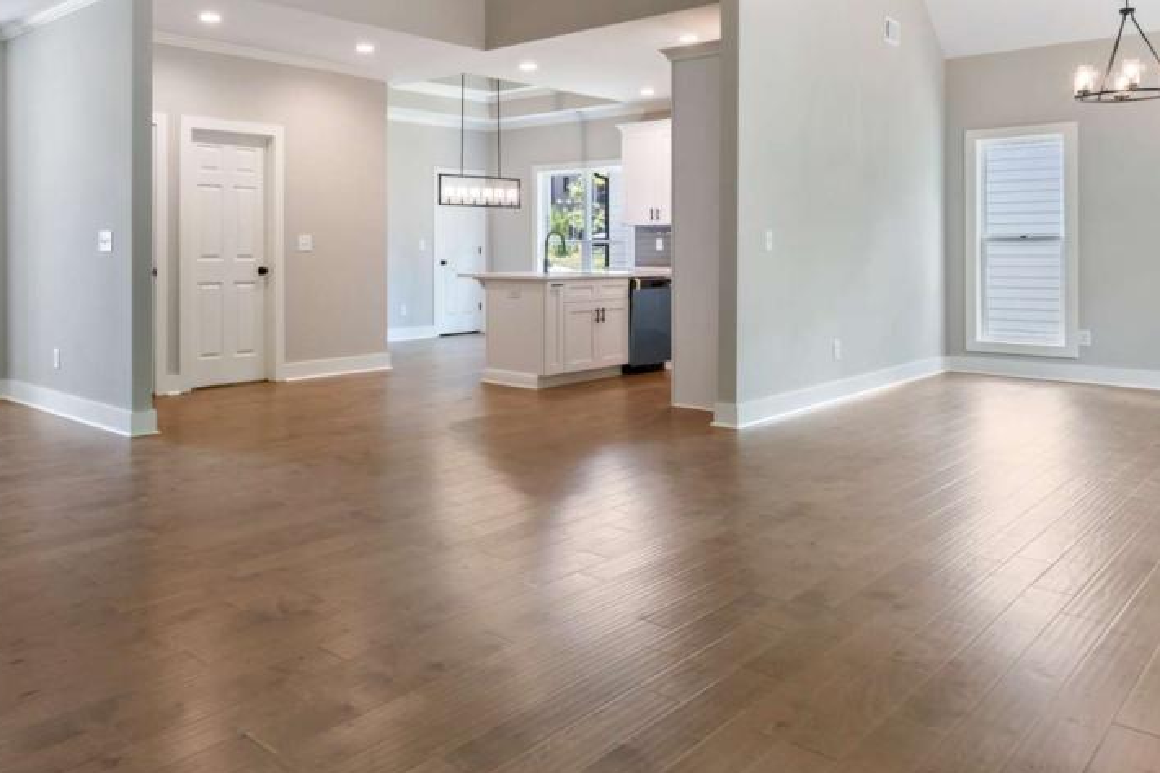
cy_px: 232
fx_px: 897
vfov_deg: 45.6
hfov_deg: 65.1
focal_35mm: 28
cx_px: 458
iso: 200
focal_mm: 11
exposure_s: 1/5
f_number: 9
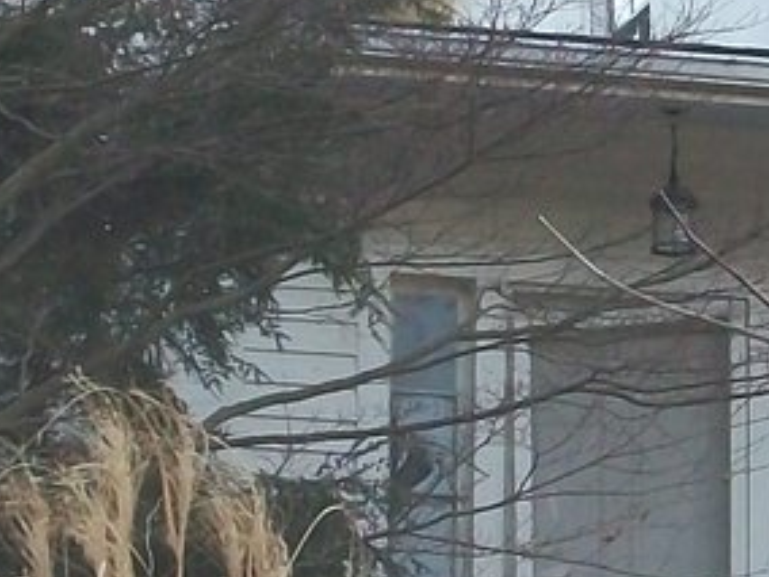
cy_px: 153
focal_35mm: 224
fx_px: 4976
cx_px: 532
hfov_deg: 8.8
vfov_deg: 6.6
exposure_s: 1/320
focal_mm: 7.1
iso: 80
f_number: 3.2
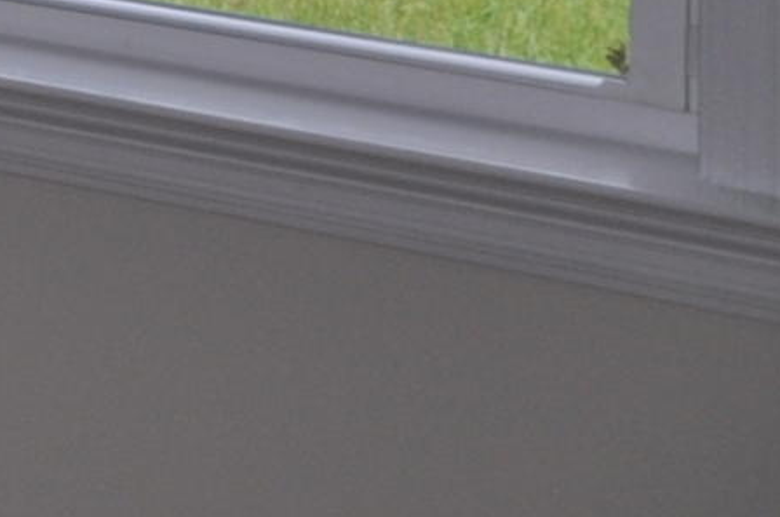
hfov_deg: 8.9
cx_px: -1699
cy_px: -1074
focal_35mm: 181
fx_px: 3915
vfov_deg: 6.8
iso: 250
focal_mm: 18
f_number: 3.5
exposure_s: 1/200
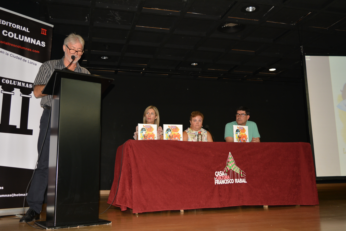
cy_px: 116
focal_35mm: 36
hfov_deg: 53.1
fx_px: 346
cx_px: 173
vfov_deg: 36.9
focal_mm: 24
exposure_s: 1/60
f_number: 4
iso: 400
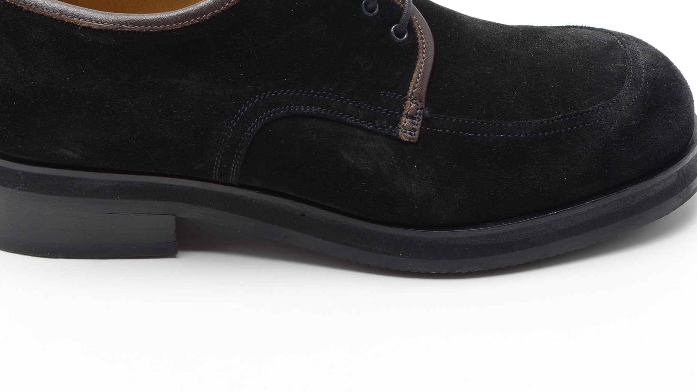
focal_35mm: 115
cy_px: 92
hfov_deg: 18.7
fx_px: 2120
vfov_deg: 10.5
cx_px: 328
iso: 100
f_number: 14
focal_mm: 55
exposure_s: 1/100
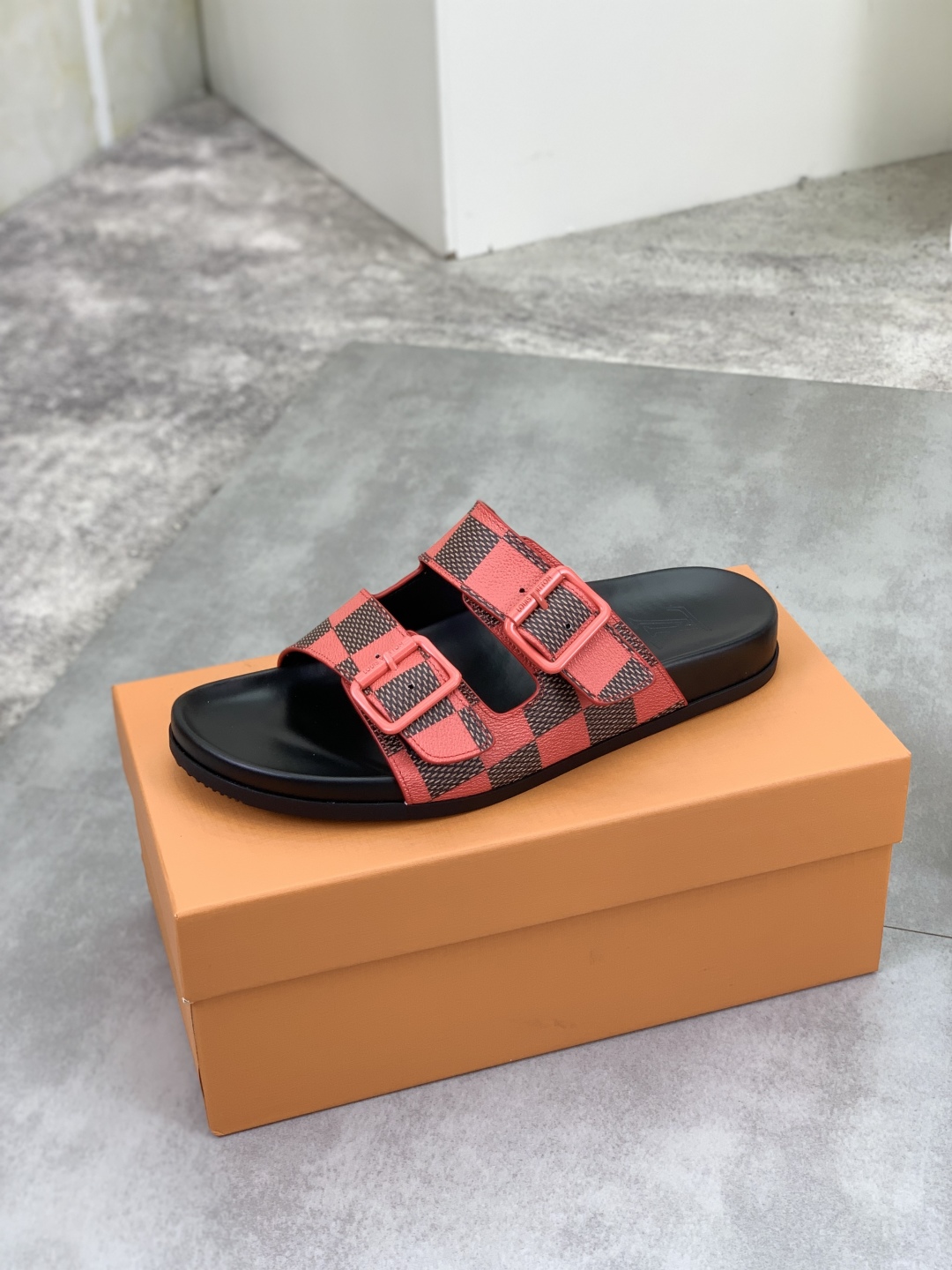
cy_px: 635
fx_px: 1907
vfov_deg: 36.8
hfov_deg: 28.0
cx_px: 476
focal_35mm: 52
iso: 25
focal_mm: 6
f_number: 2.4
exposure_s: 1/100
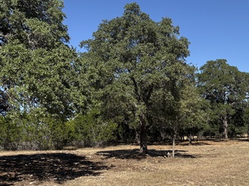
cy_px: 122
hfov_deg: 39.4
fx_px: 345
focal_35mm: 48
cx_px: 156
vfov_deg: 30.1
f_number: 1.6
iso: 50
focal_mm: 5.96
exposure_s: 1/4065
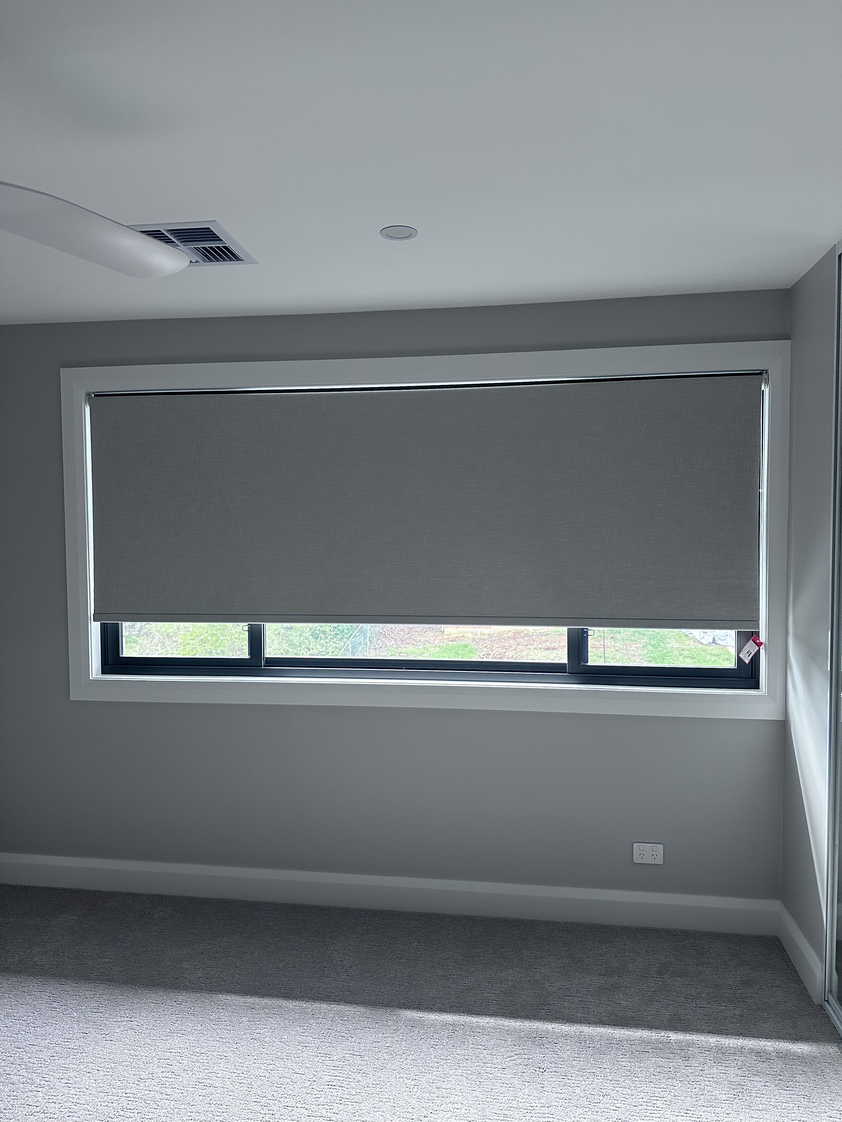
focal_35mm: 24
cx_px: 421
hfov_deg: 56.8
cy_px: 561
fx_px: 778
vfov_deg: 71.6
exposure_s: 1/72
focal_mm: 6.86
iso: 250
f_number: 1.78
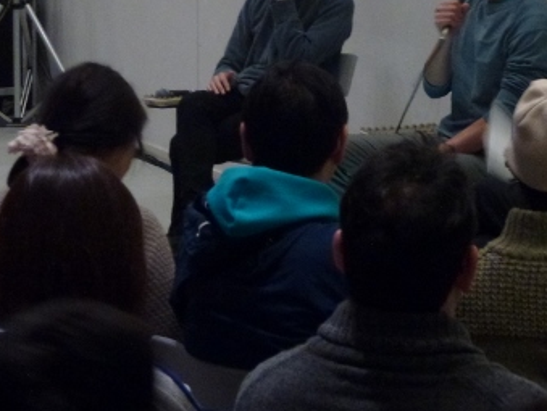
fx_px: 2863
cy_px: 29
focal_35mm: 181
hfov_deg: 10.9
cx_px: 376
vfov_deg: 8.2
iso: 400
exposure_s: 1/8
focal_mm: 17.3
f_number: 5
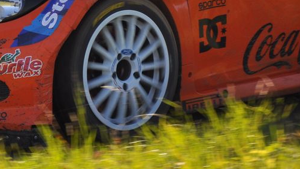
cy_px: 10
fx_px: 4182
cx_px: -176
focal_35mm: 526
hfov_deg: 4.1
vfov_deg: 2.3
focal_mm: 105
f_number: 6.3
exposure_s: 1/640
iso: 200
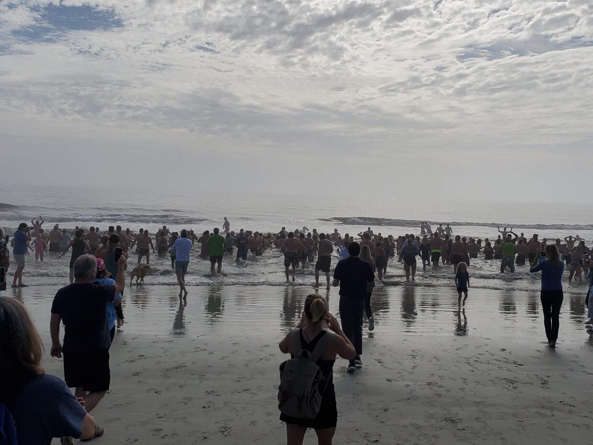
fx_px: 737
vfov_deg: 33.6
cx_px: 360
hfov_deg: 43.6
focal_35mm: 43
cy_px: 204
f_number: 2.4
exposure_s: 1/6985
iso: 50
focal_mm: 4.3
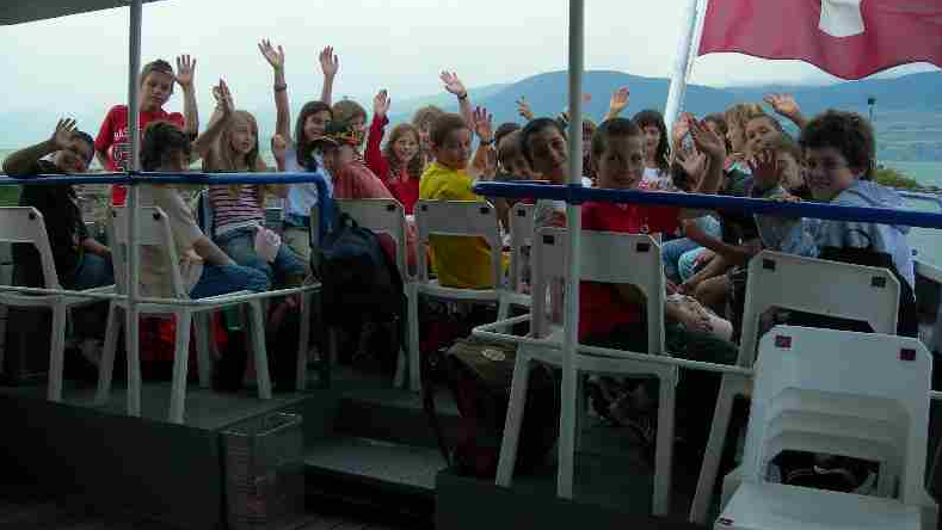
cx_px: 476
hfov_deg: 48.4
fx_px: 1049
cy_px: 241
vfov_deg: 28.3
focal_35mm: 42
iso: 50
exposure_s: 1/327
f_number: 2.8
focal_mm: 7.8
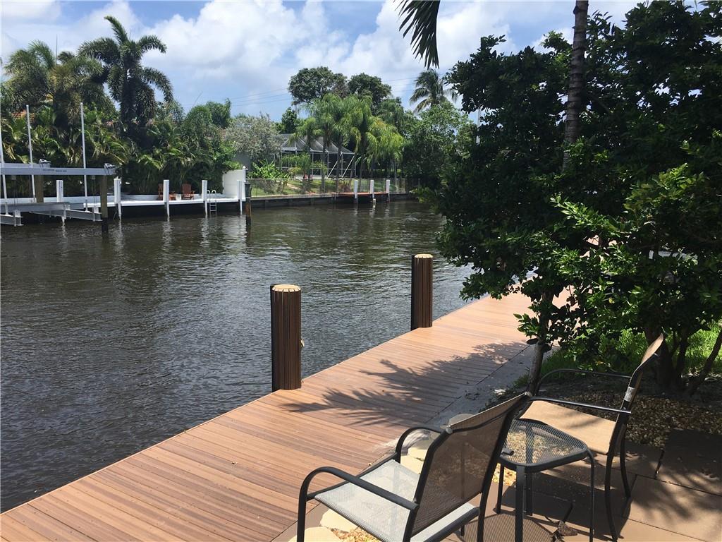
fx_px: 605
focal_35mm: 29
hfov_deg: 61.7
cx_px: 361
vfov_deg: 48.2
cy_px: 271
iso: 25
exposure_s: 1/1326
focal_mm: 4.15
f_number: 2.2
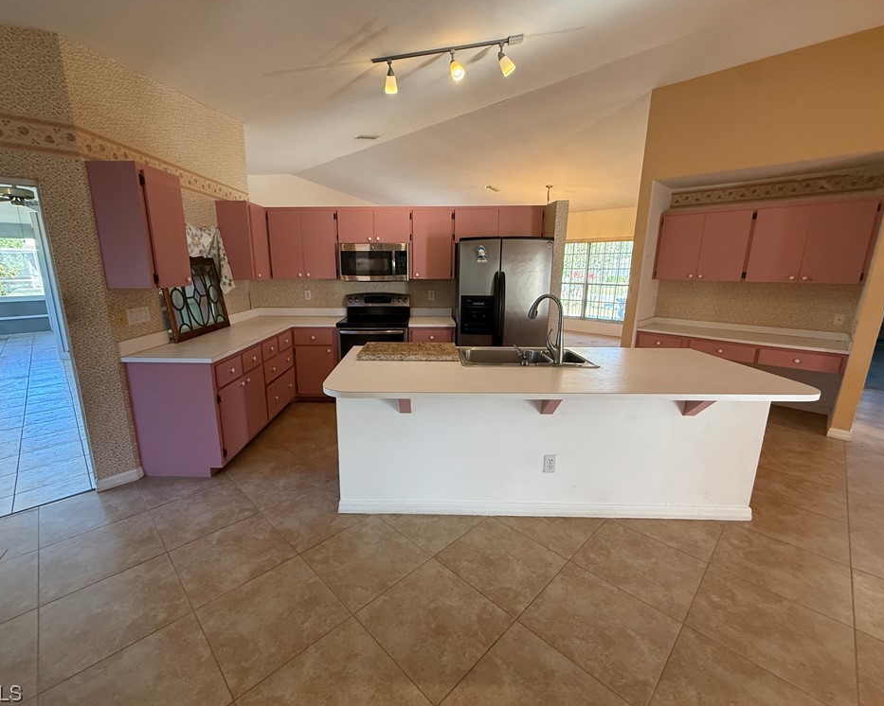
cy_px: 351
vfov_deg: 84.0
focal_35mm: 15
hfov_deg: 96.7
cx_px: 417
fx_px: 392
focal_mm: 2.22
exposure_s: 1/120
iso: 320
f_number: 2.2
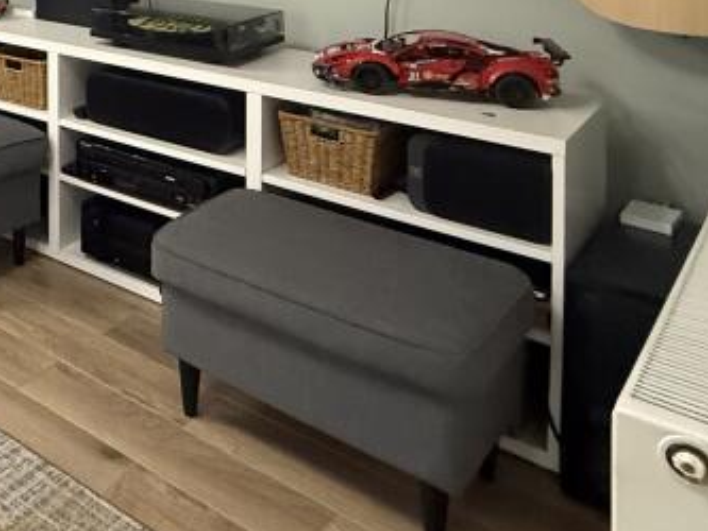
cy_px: -106
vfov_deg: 29.1
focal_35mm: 43
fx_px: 880
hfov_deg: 36.2
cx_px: -96
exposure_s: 1/60
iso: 640
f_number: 2.2
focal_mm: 2.22
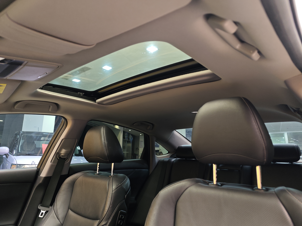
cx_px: 151
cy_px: 113
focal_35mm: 23
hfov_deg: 73.9
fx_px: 201
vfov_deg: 58.9
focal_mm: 8.7
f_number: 1.9
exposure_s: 1/62.5
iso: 1250
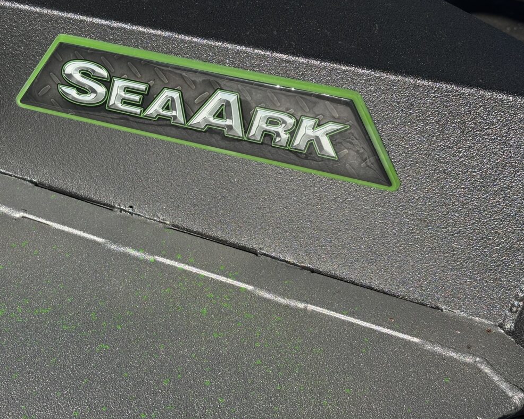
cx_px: 249
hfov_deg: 34.1
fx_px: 853
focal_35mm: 55
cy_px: 211
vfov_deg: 27.6
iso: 32
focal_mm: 5.96
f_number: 1.6
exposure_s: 1/4255
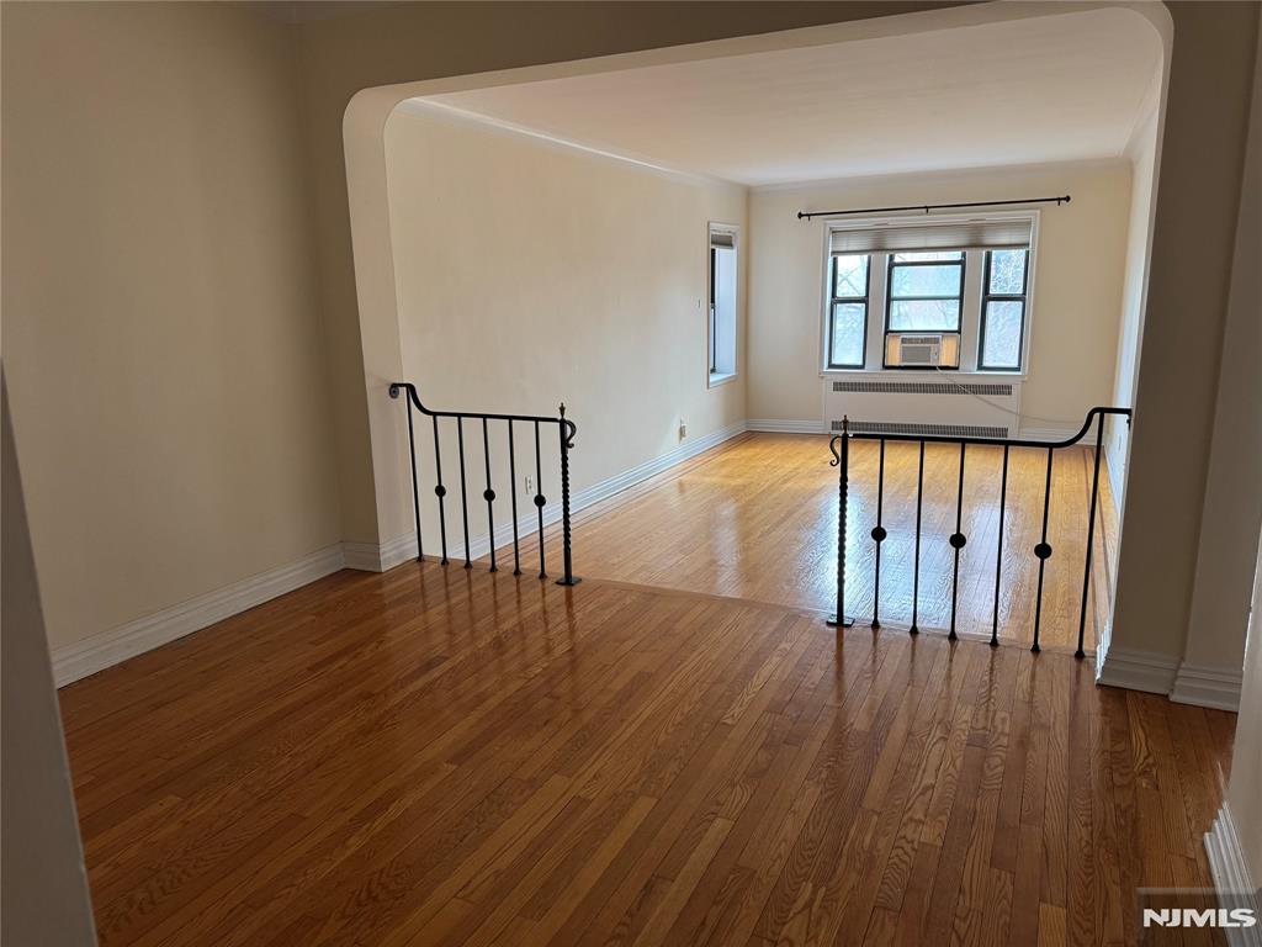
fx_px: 875
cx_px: 631
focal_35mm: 24
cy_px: 474
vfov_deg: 56.8
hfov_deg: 71.6
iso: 200
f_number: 1.78
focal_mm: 6.76
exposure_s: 1/111
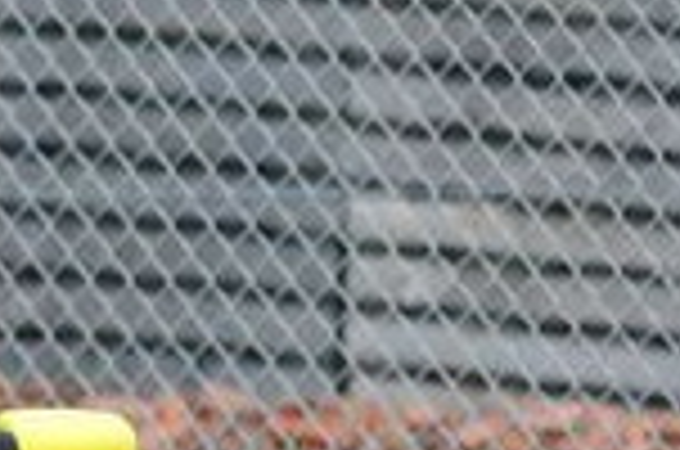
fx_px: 31233
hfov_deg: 1.2
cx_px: -743
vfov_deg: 0.8
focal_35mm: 1657
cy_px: 367
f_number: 5.6
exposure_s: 1/800
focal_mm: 210
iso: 1000
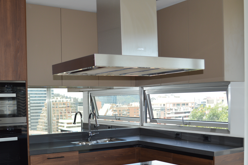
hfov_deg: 40.3
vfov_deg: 27.2
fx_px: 337
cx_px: 105
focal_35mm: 49
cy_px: 118
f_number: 4
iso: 125
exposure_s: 1/125
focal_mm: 22
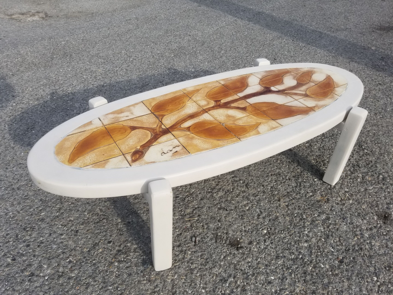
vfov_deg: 53.1
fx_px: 295
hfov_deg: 67.3
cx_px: 196
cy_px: 148
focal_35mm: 26
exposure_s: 1/1692
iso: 50
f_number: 1.7
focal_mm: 4.25
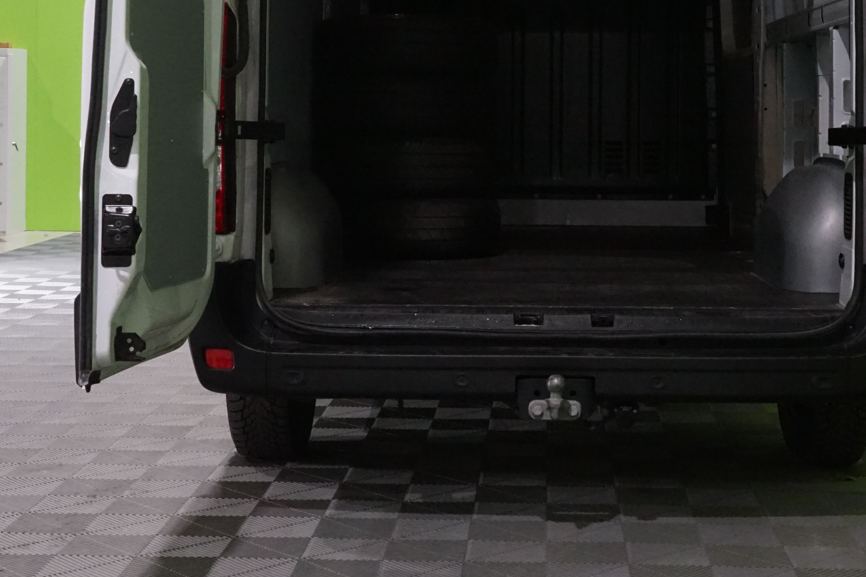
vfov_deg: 20.4
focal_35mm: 66
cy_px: 112
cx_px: 513
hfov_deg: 30.4
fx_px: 1587
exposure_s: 1/20
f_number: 22
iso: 6400
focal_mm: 38
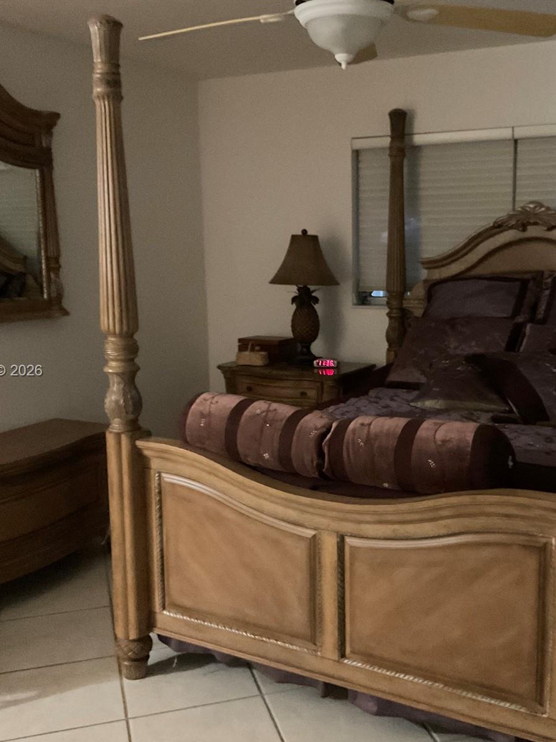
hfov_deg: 36.6
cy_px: 372
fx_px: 836
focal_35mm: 39
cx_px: 347
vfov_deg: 47.9
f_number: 1.8
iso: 500
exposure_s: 1/17
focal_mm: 3
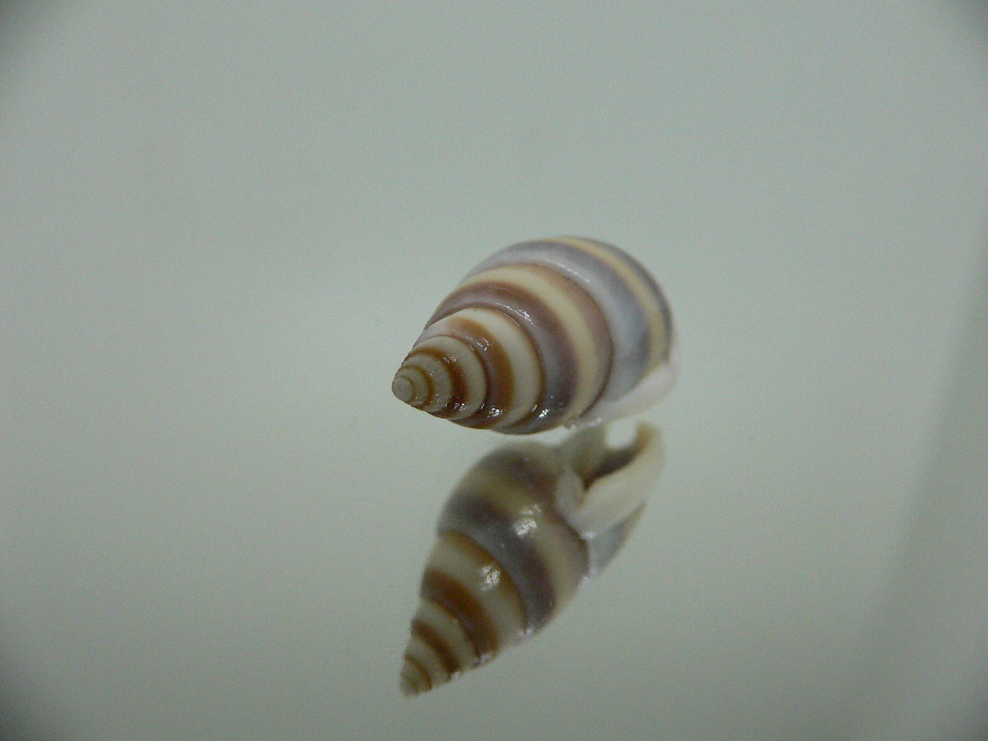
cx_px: 494
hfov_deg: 52.6
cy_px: 370
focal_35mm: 35
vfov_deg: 40.7
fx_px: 999
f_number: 2.8
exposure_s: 1/60
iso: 200
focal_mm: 4.6
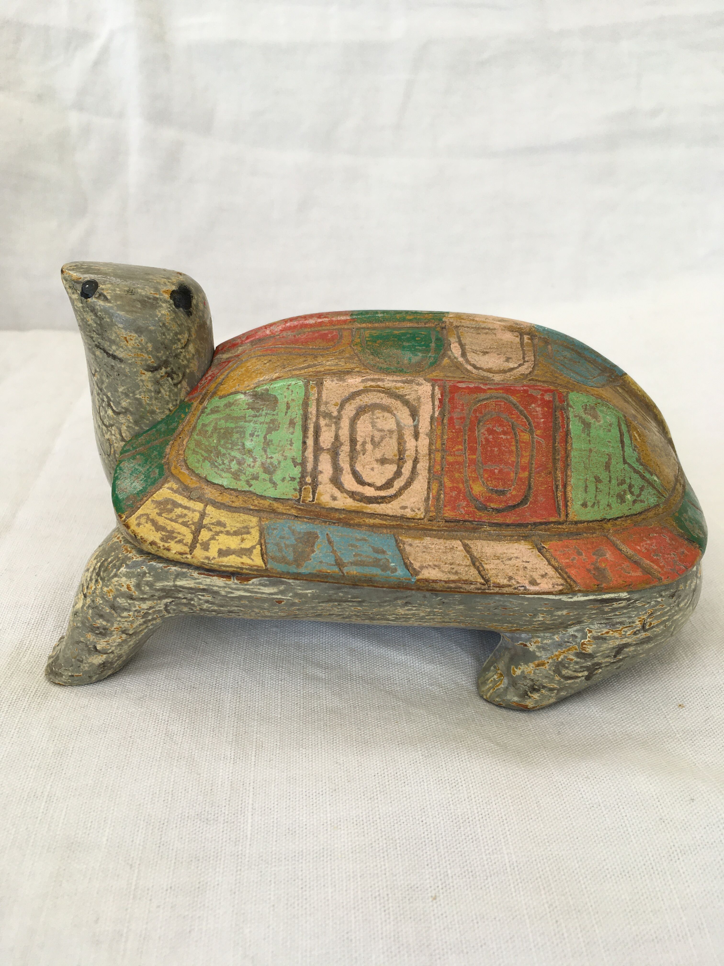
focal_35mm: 29
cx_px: 362
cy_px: 483
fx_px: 809
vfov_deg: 61.7
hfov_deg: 48.2
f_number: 2.2
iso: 25
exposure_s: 1/442
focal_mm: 4.15
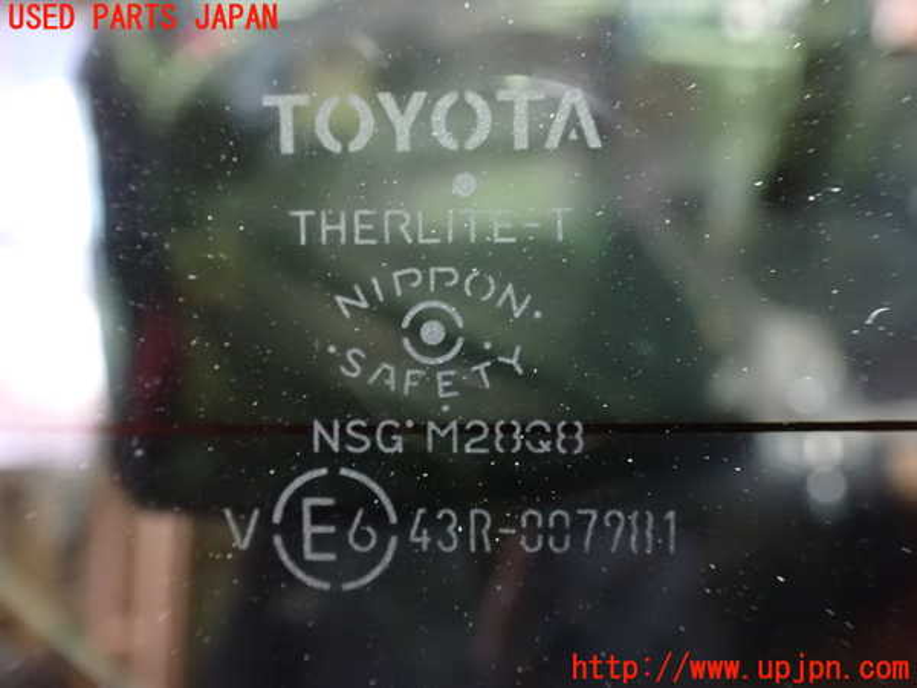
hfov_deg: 60.0
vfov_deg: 46.8
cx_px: 458
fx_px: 795
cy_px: 344
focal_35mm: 30
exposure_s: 1/20
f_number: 2.3
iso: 1600
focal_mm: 5.4
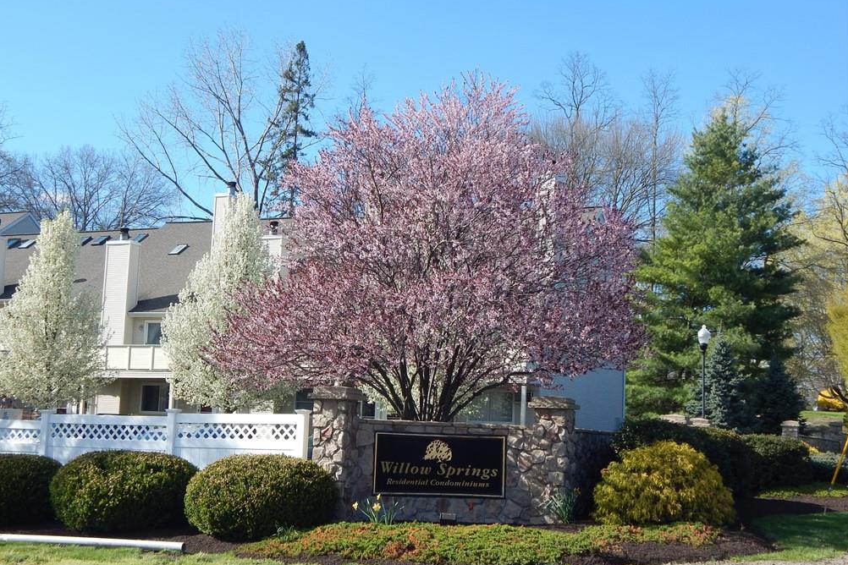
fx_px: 1201
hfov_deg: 38.9
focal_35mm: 51
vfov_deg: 26.5
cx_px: 419
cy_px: 293
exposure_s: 1/640
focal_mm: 8.6
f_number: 3.7
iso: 125
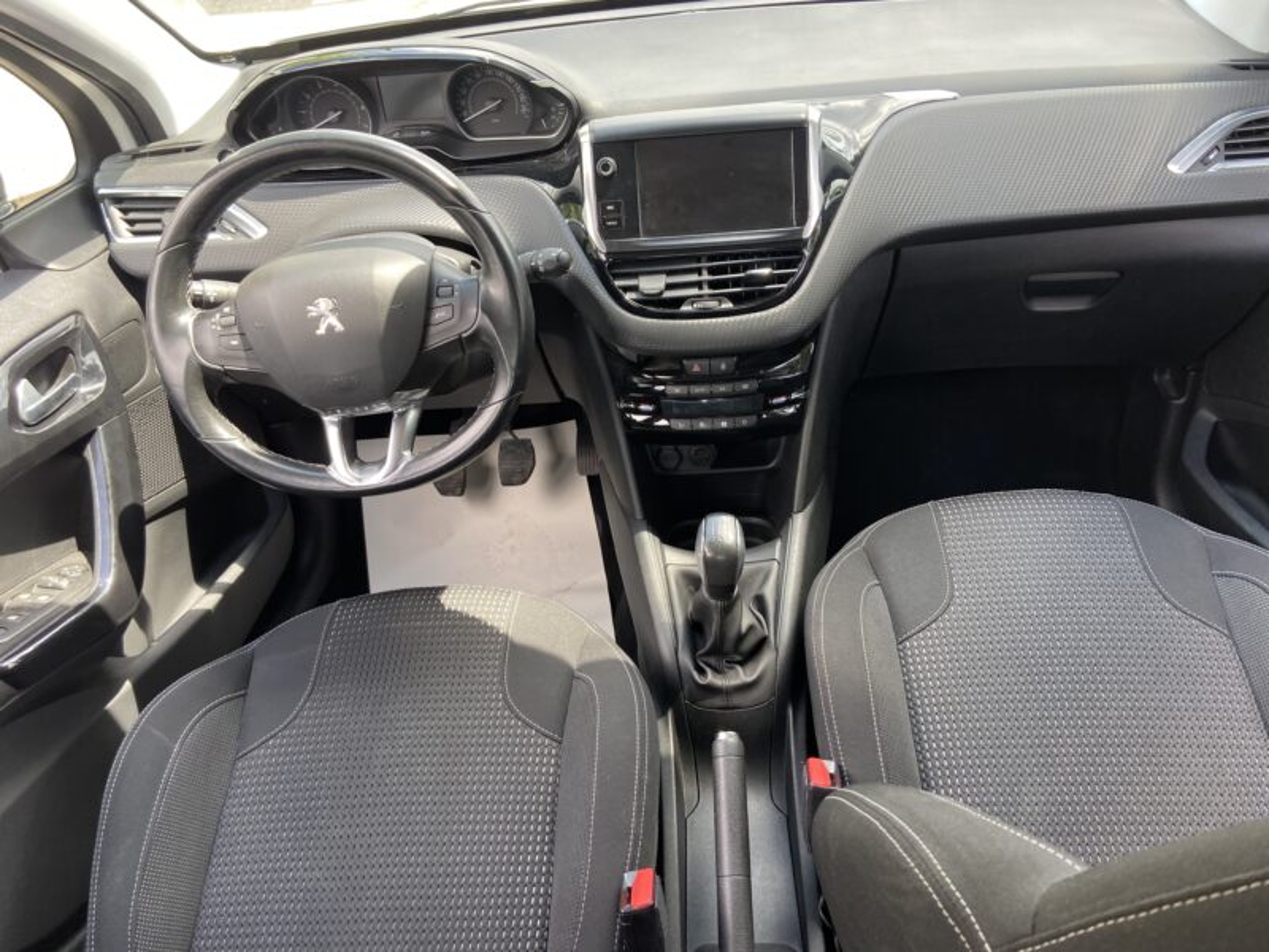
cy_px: 476
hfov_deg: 67.3
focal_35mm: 26
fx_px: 953
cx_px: 634
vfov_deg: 53.1
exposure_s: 1/122
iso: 50
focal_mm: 4.25
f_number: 1.8
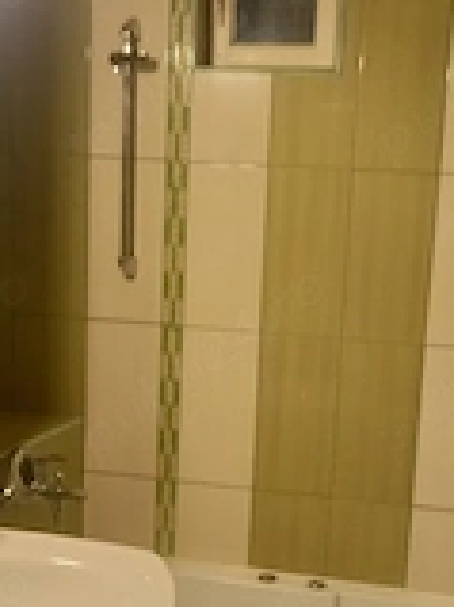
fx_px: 1103
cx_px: 279
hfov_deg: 23.2
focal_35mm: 63
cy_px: 408
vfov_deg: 30.5
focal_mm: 4.6
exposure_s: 1/40
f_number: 2
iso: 200
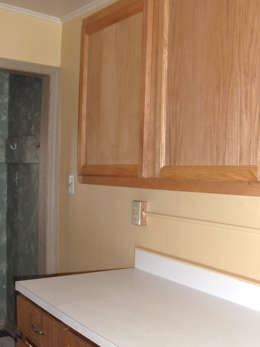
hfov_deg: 22.4
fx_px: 651
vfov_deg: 29.8
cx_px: 186
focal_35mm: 65
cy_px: 200
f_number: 3.5
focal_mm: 6
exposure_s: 1/30
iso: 100
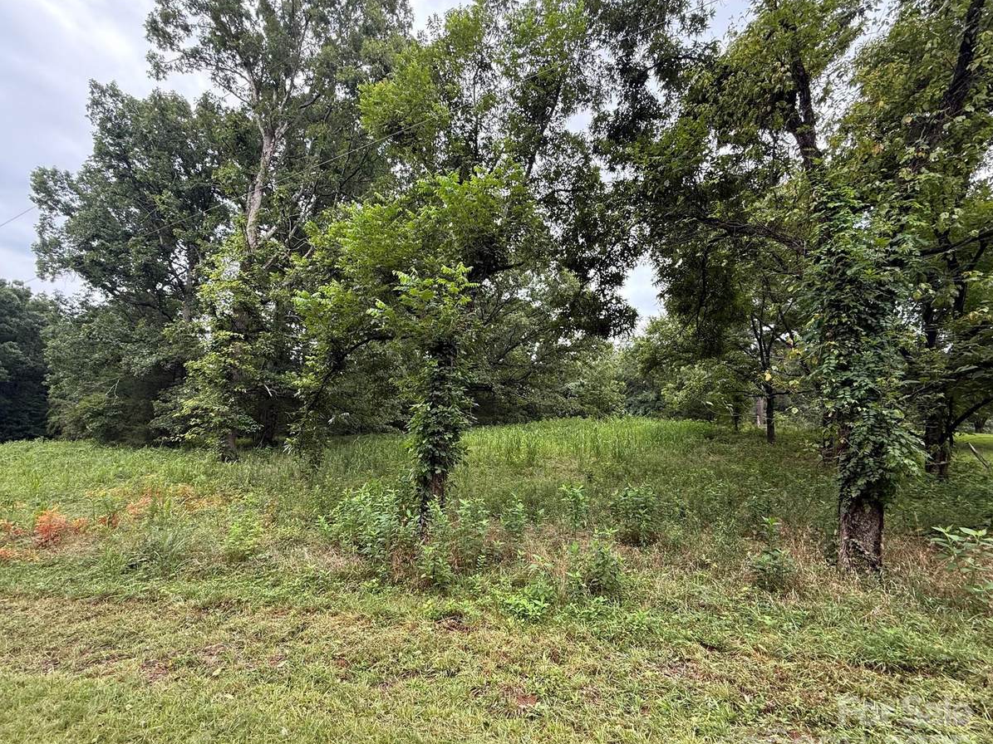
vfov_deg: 81.6
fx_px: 430
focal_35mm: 15
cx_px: 478
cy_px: 394
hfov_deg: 98.1
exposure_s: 1/130
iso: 64
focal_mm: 2.22
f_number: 2.2
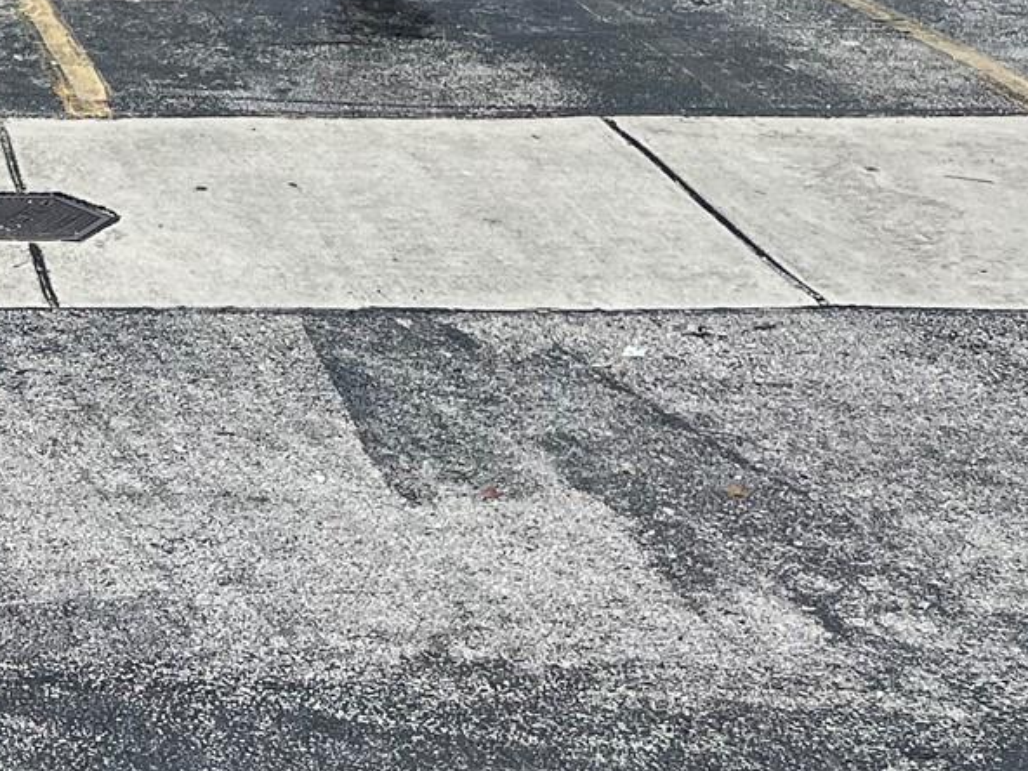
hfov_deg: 19.7
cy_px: -238
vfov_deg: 15.6
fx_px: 2673
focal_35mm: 90
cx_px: -384
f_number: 1.5
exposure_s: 1/2252
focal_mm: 5.7
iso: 50
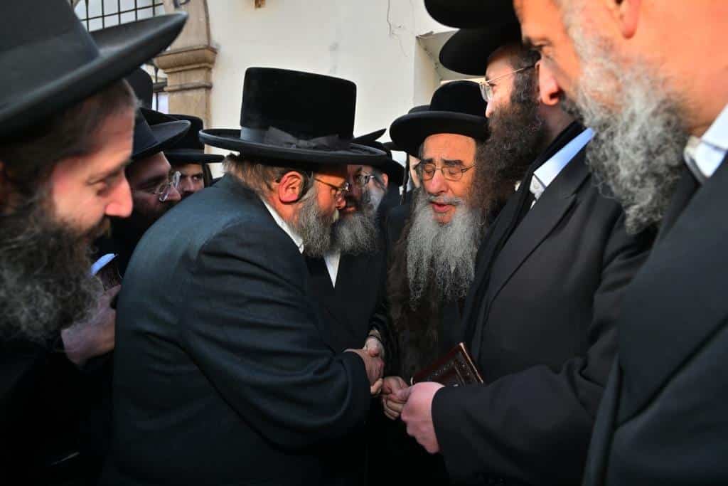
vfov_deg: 53.1
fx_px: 485
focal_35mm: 24
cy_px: 243
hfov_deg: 73.7
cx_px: 364
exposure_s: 1/200
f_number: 5
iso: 125
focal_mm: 24
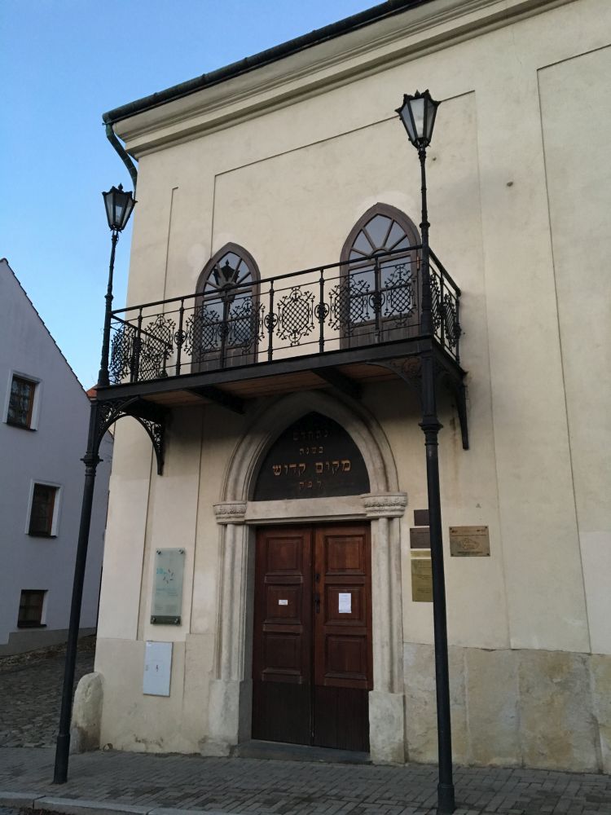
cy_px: 408
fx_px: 682
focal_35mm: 29
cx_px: 306
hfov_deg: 48.2
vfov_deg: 61.7
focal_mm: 4.15
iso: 200
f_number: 2.2
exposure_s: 1/20
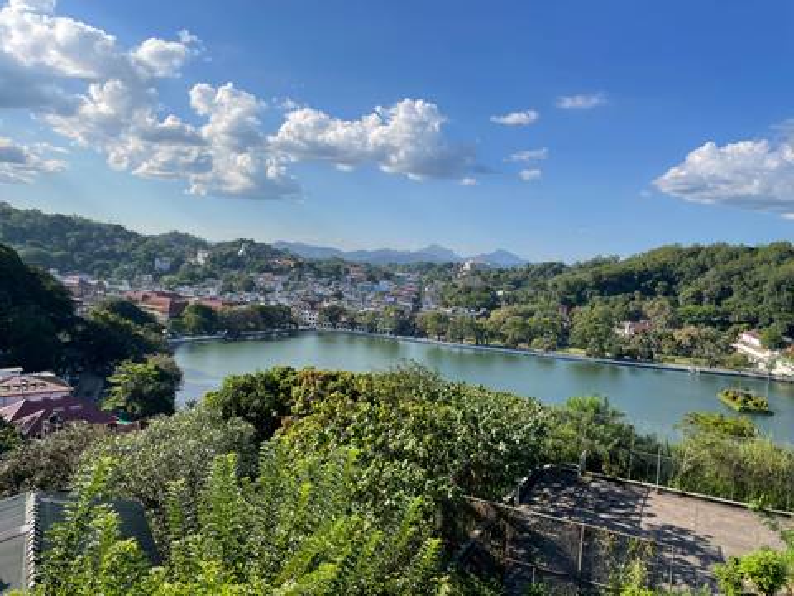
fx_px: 596
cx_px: 397
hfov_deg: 67.3
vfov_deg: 53.1
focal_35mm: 26
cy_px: 298
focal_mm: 4.2
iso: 32
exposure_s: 1/3861
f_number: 1.6
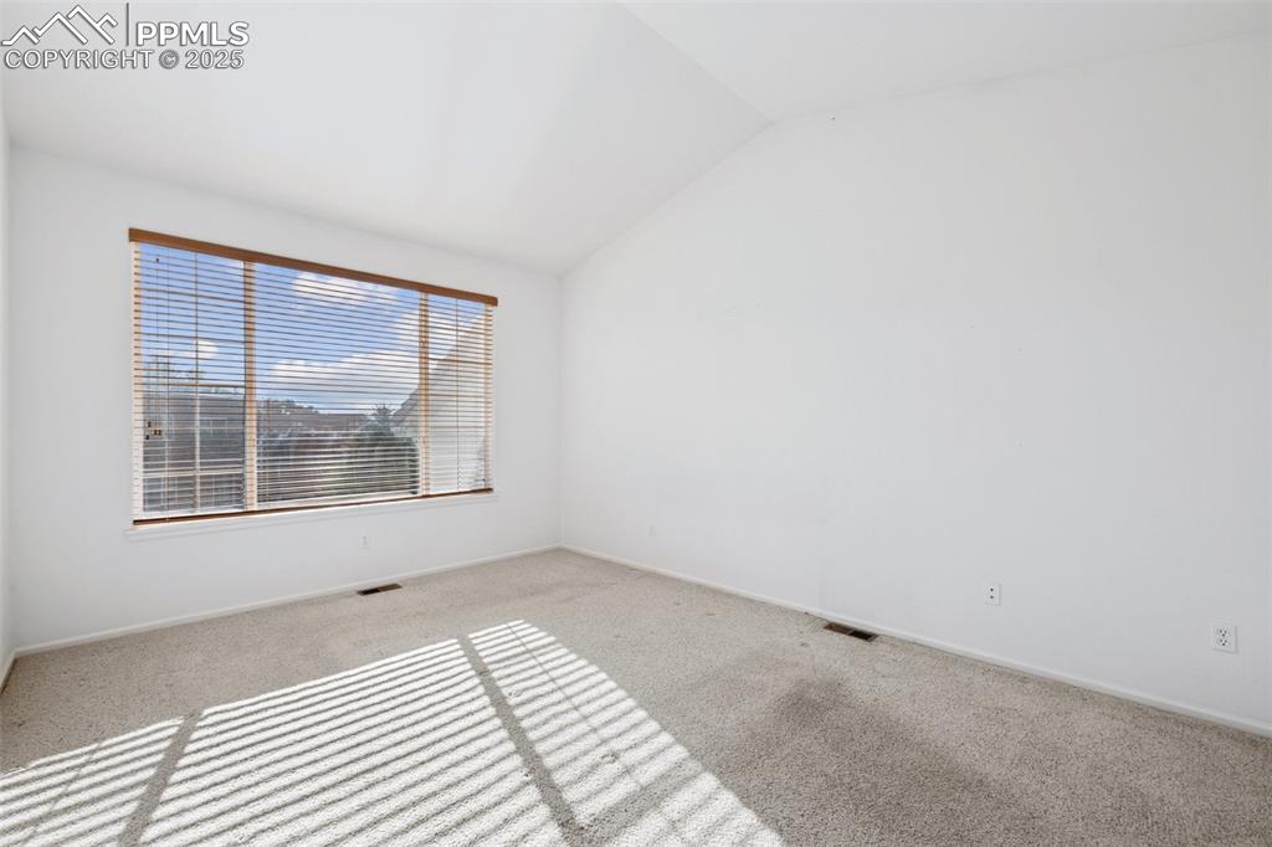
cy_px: 424
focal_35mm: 15
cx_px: 636
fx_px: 530
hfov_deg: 100.4
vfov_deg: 77.3
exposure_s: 1/40
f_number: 11
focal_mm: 15
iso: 100
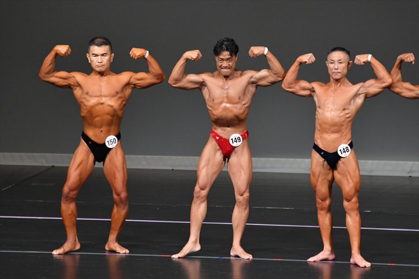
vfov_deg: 4.4
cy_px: 140
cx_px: 210
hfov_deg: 6.5
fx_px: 3665
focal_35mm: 315
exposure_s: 1/400
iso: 4000
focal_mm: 210
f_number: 5.6
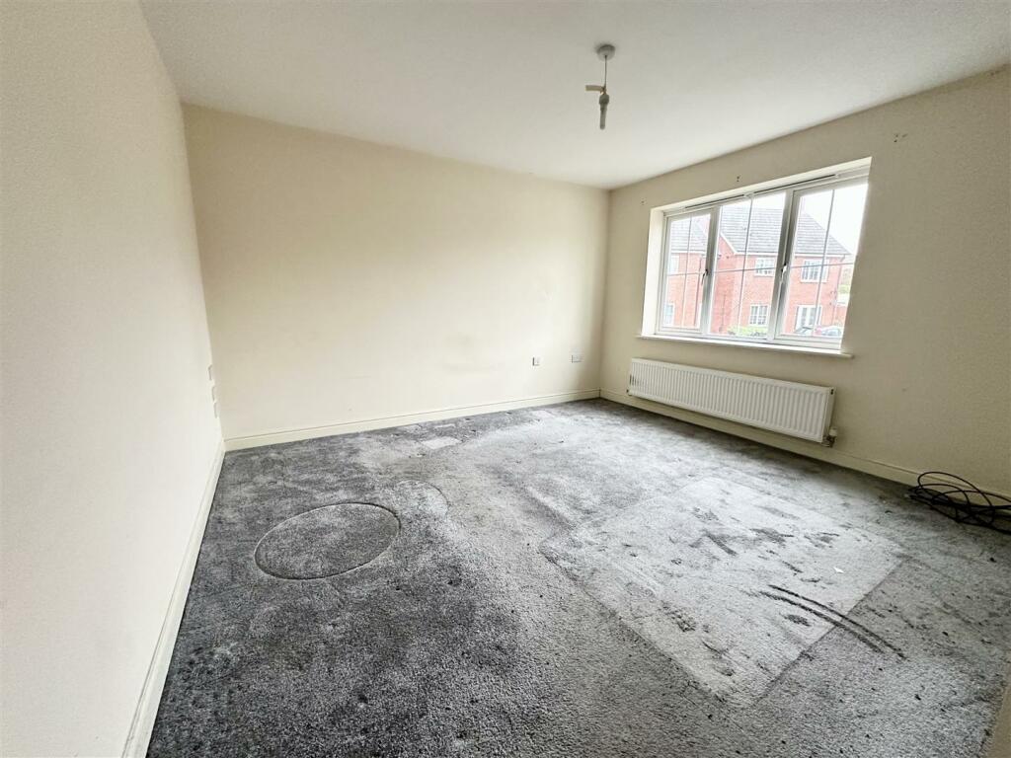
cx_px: 506
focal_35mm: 14
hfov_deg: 102.1
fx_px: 409
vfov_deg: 85.7
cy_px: 379
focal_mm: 2.22
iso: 320
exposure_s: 1/87
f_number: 2.2
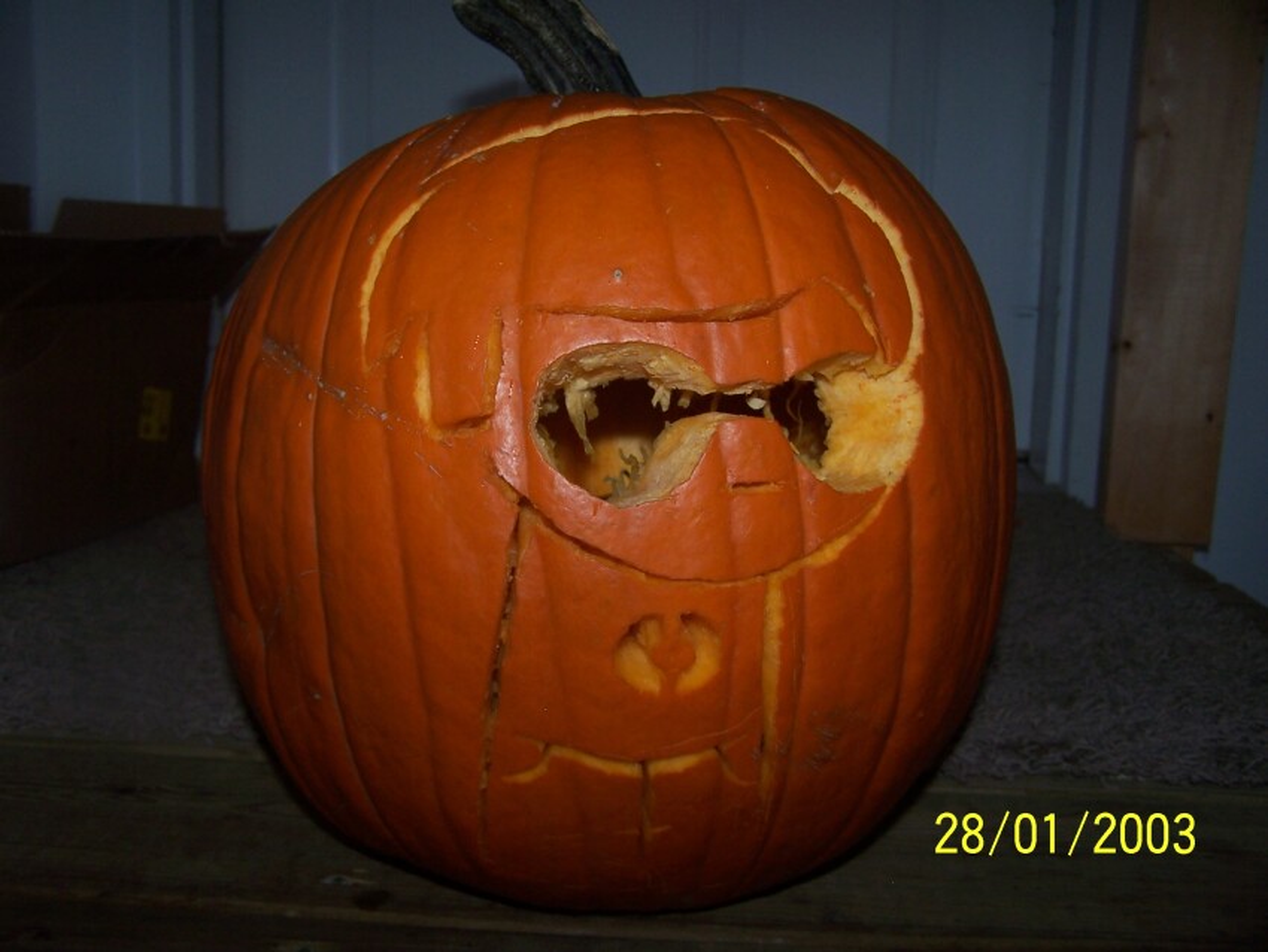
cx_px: 634
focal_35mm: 38
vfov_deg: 37.7
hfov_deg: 49.0
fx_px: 1392
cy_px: 476
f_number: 2.8
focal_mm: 6.3
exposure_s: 1/60
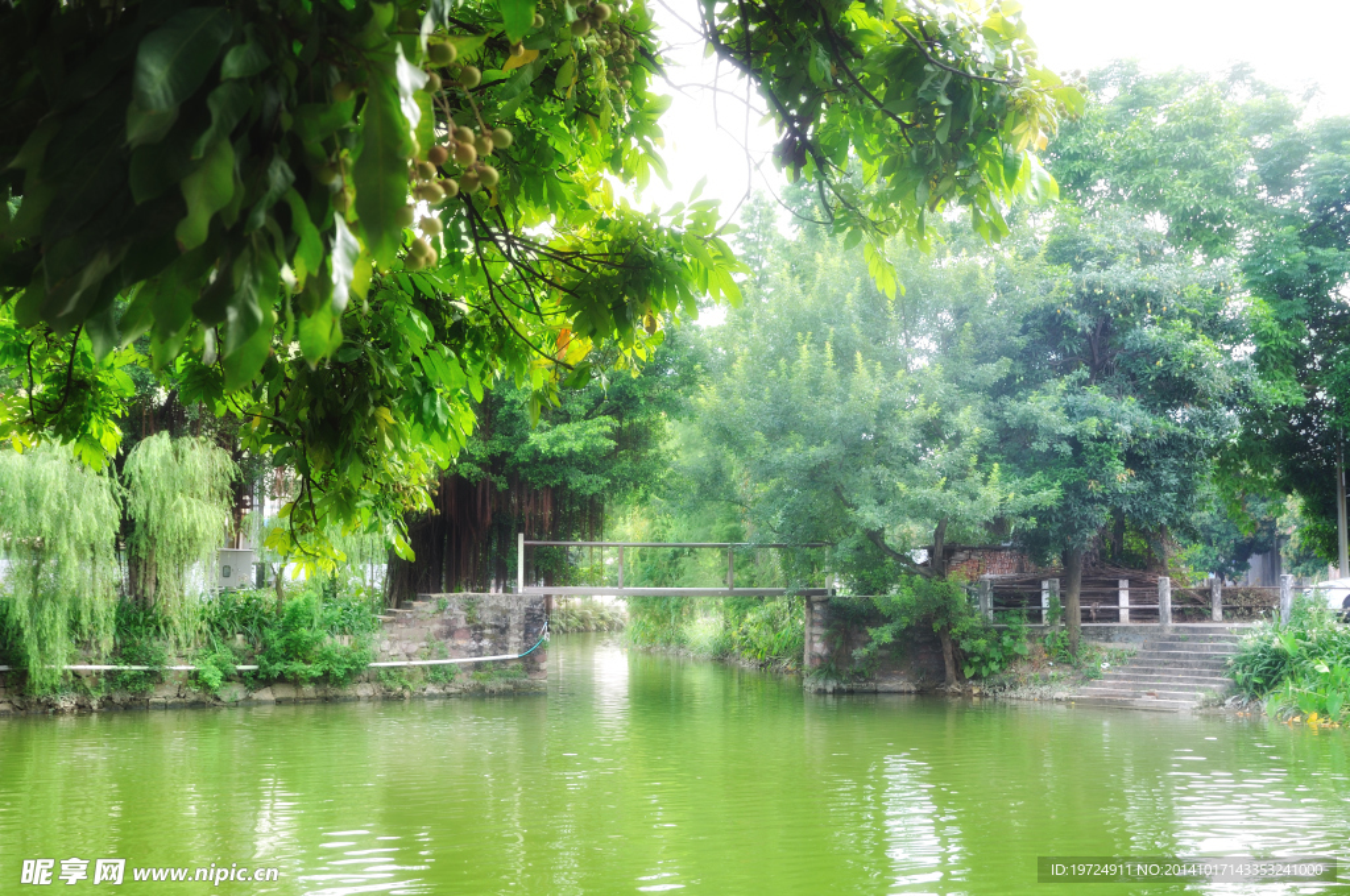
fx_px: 1742
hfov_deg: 42.4
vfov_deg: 28.9
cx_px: 675
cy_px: 448
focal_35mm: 46
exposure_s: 1/25
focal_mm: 31
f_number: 7.1
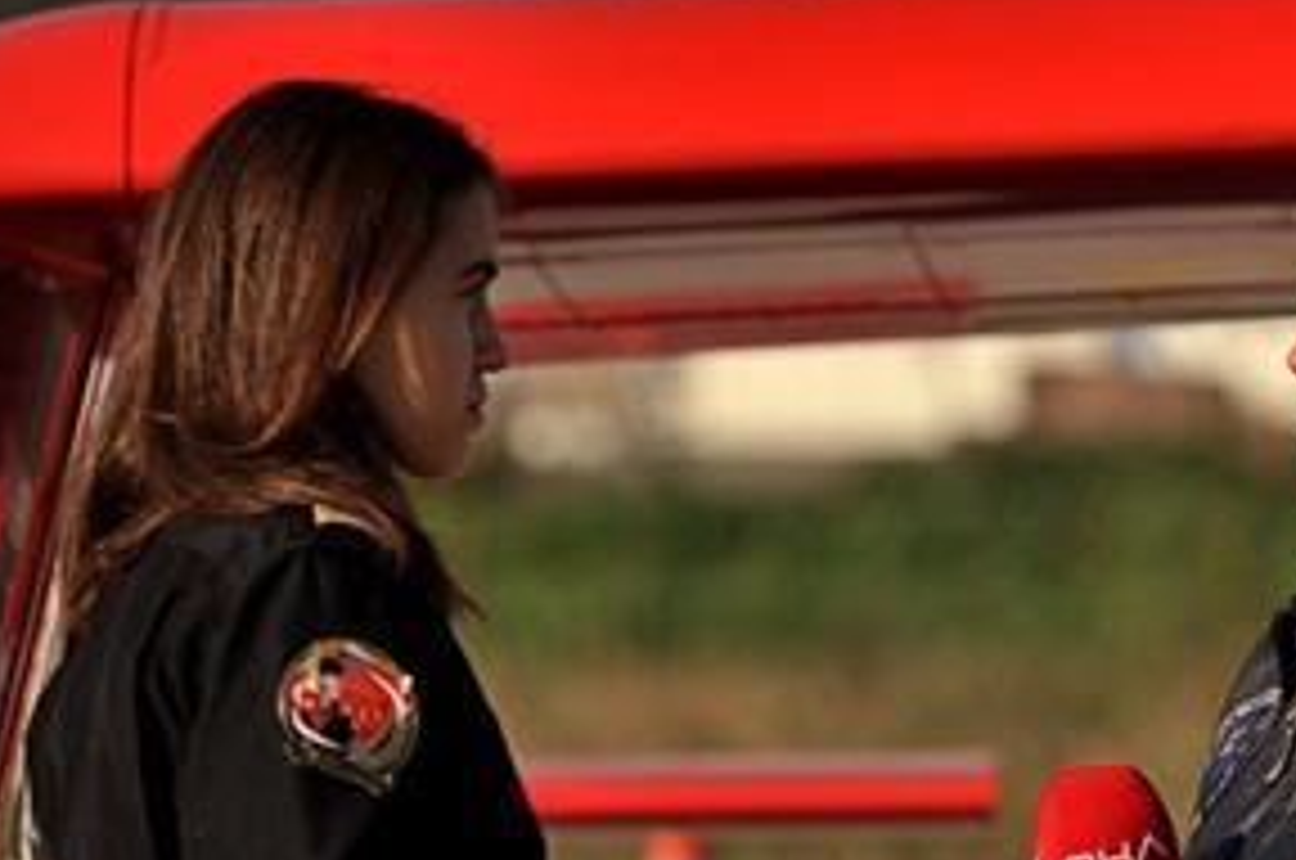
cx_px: 1188
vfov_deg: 2.6
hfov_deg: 3.9
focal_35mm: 535
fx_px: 19228
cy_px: 910
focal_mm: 200
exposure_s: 1/5000
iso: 320
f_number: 4.5
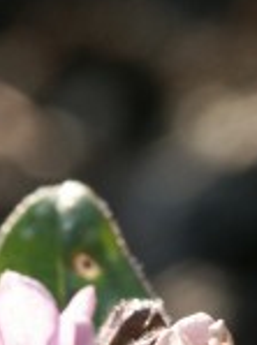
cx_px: 49
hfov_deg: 2.8
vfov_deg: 3.7
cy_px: 401
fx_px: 5329
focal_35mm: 536
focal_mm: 50.48
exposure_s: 1/250
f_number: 5.6
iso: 100
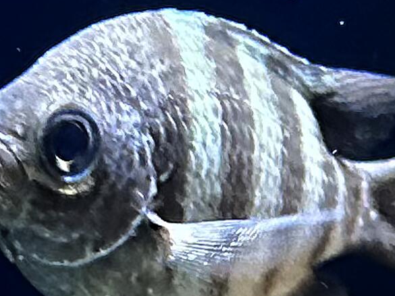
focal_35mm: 42
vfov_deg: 34.3
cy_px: 165
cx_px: 227
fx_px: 479
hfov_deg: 44.7
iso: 1000
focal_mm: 6.86
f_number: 1.78
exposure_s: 1/30
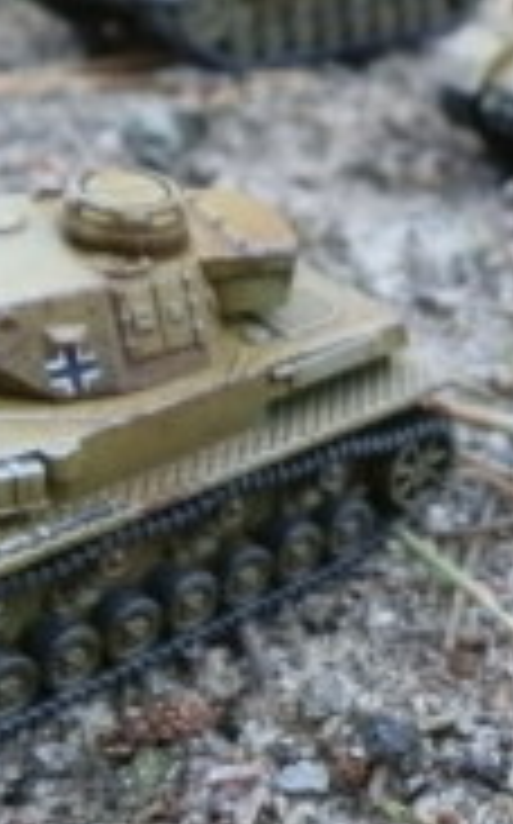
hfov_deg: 14.4
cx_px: 639
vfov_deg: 23.6
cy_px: 612
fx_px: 1951
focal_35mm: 87
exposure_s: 1/320
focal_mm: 5
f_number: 3.1
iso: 400
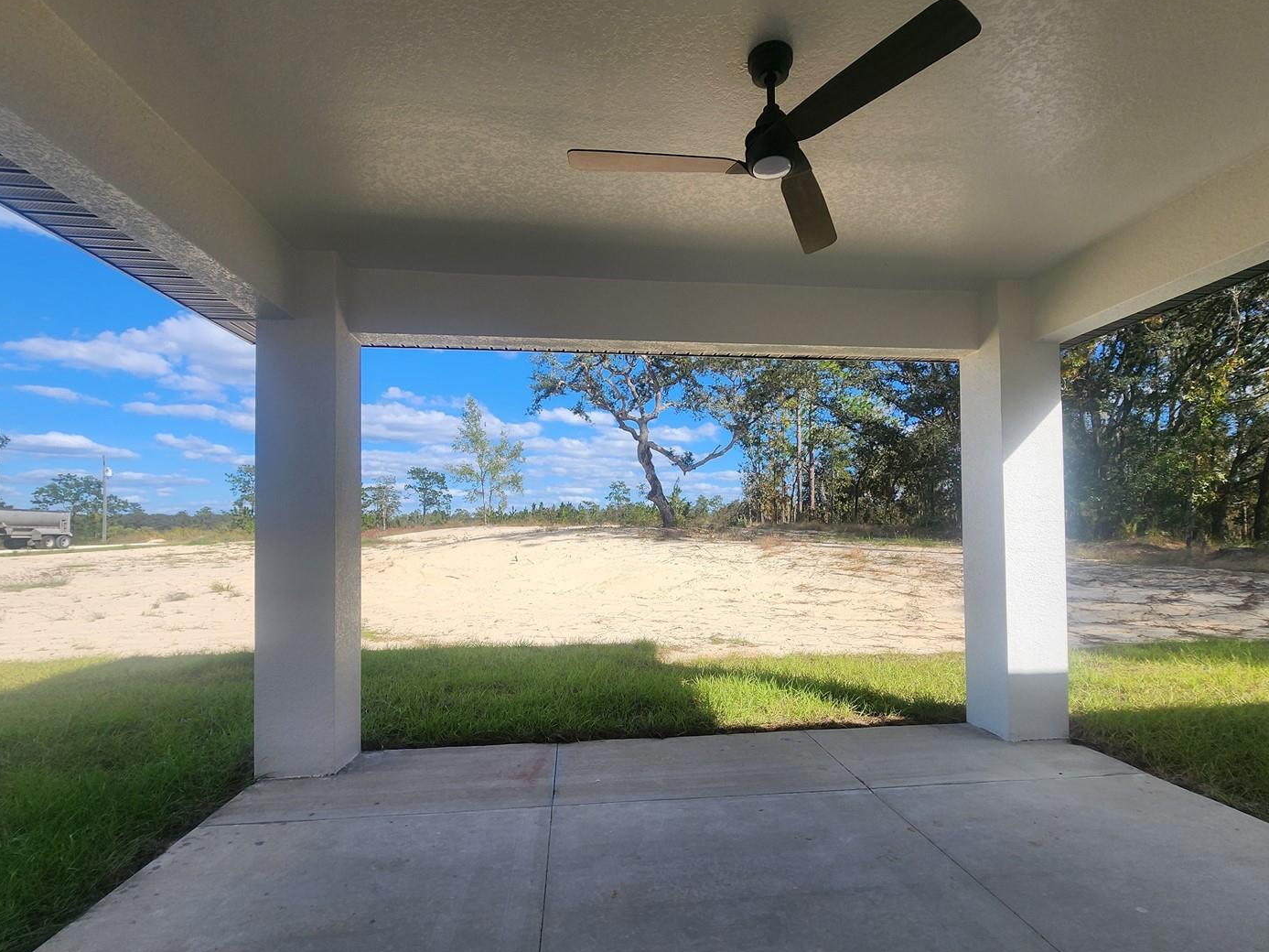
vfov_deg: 81.5
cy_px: 524
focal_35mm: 15
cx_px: 640
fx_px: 550
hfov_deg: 98.2
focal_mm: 2.2
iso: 50
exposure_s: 1/1799
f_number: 2.2
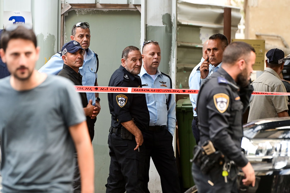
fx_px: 1570
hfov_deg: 10.6
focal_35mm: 195
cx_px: 145
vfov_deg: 7.0
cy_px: 96
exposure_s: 1/200
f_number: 7.1
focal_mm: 195
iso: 1600
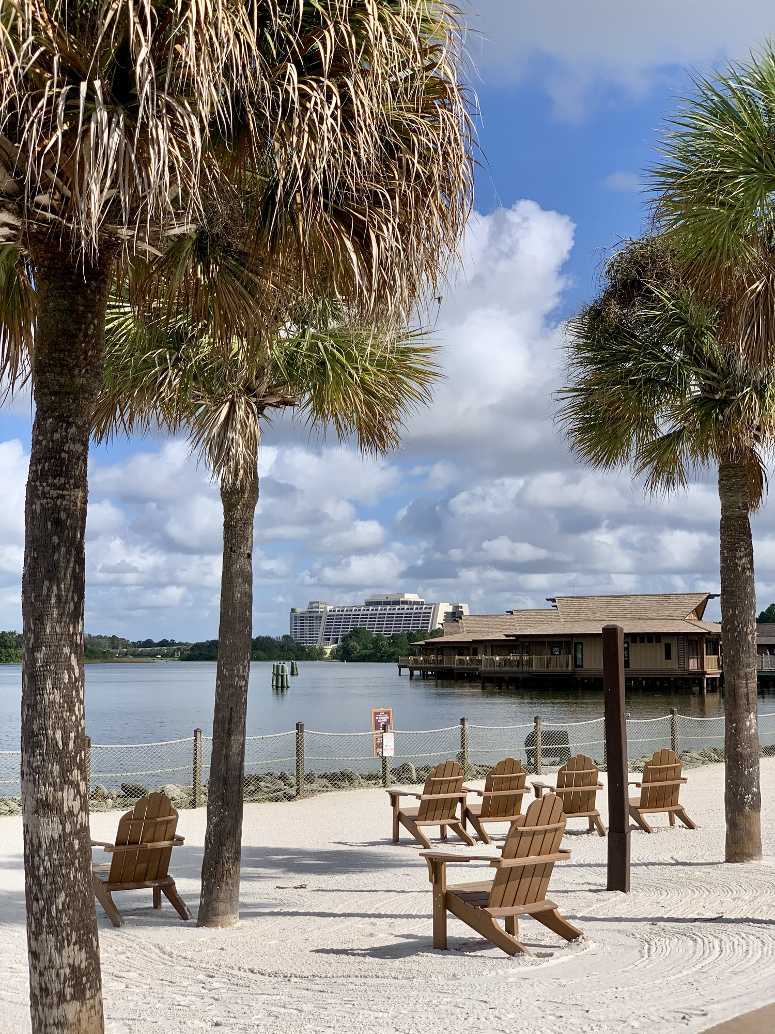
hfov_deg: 28.0
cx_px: 388
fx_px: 1552
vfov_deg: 36.8
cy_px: 517
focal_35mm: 52
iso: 16
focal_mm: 6
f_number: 2.4
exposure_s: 1/1776
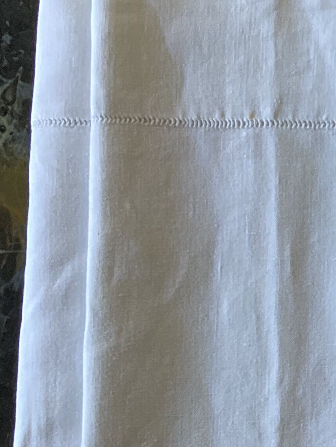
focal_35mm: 89
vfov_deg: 21.9
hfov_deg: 15.7
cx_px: 453
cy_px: 292
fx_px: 1152
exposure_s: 1/60
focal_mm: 3.3
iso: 64
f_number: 2.4
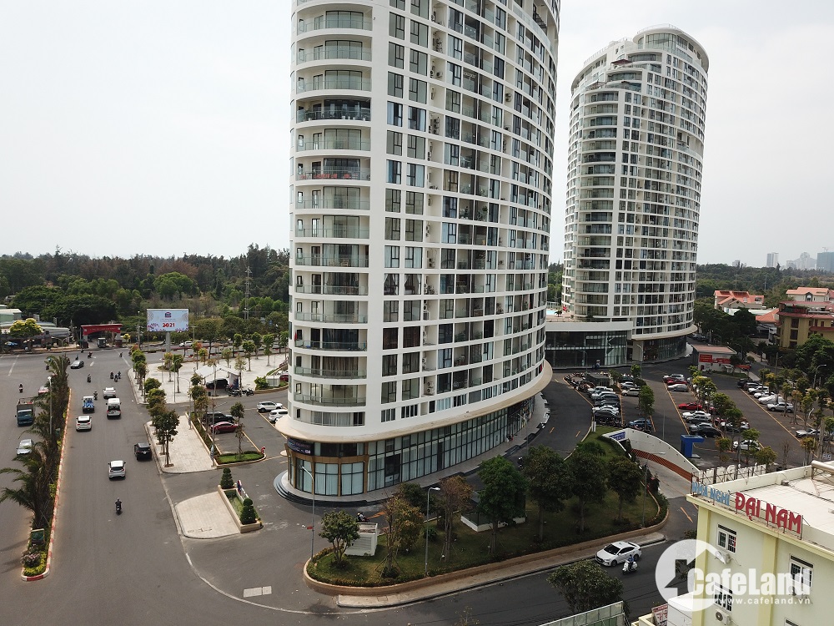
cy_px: 313
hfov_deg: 67.3
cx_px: 417
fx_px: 626
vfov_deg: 53.1
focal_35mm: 26
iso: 100
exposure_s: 1/1600
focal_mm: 4.73
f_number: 2.2
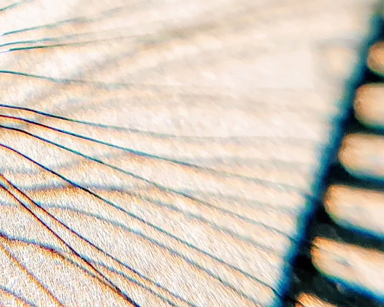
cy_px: -42
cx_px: -86
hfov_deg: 14.2
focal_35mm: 131
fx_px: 1489
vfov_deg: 11.6
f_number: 1.7
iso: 200
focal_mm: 4.1
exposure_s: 1/833
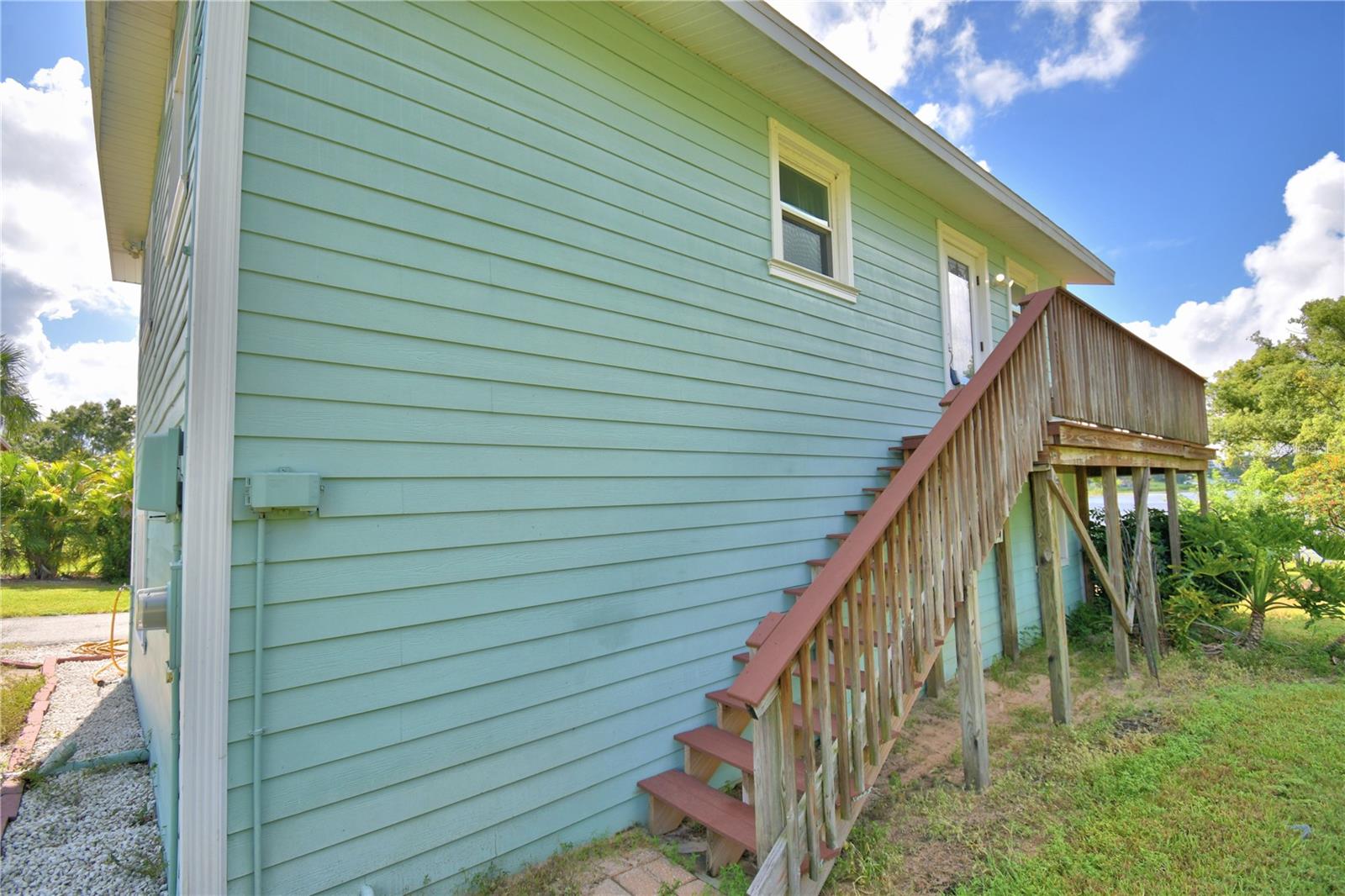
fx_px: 598
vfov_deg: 73.7
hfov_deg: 96.7
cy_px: 448
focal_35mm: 16
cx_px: 672
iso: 125
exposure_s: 1/500
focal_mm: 11
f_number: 4.8
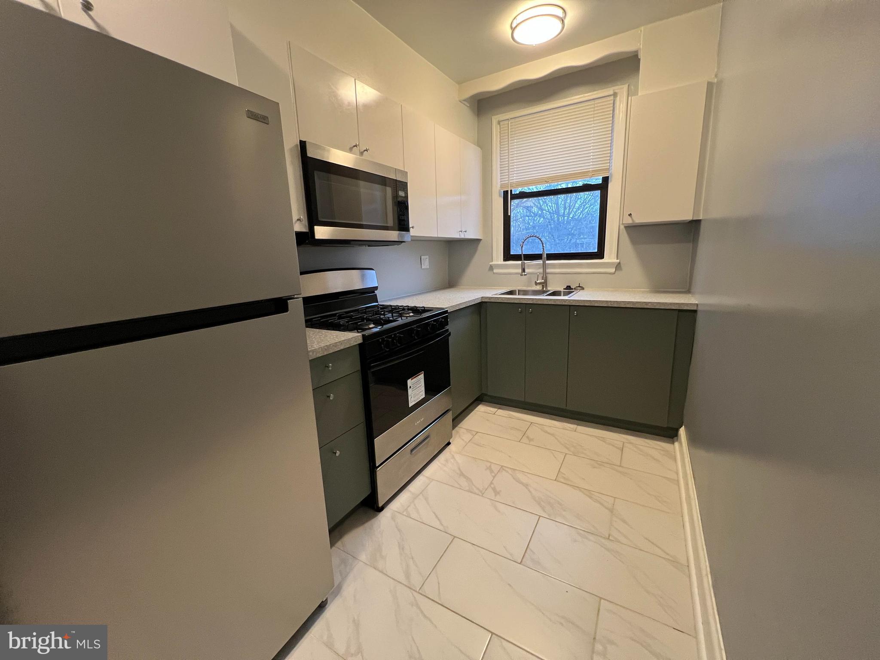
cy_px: 330
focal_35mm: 13
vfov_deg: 89.9
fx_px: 330
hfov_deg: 106.2
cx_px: 440
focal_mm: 1.57
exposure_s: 1/60
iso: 320
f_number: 1.8
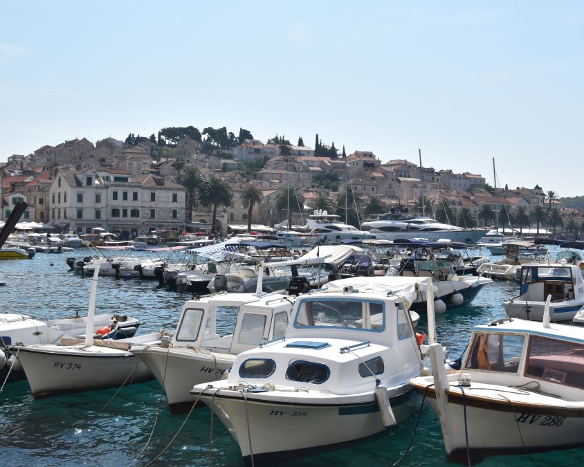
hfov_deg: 44.8
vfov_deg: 36.5
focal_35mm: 41
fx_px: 709
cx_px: 292
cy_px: 236
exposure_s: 1/500
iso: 200
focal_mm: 24
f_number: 10
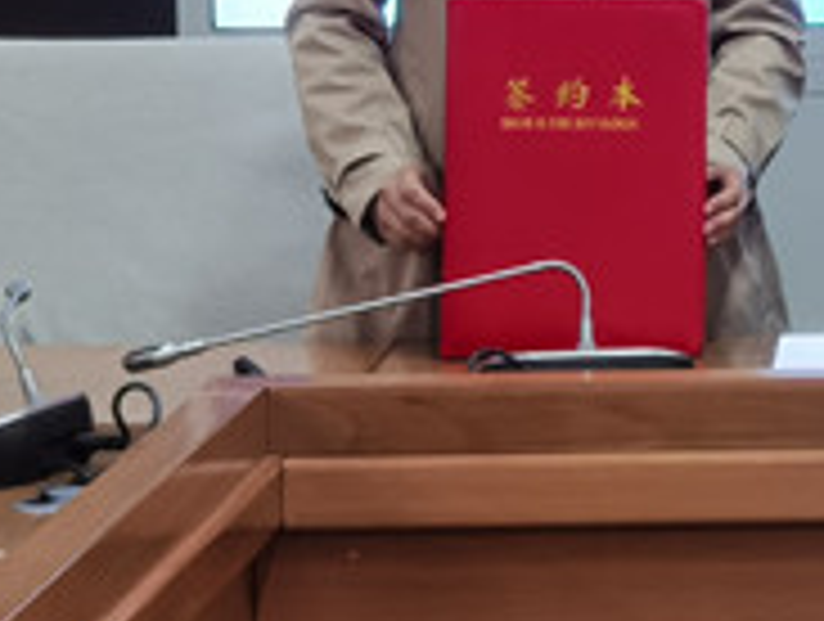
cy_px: -27
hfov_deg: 8.5
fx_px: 5438
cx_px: 1236
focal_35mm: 228
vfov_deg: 6.5
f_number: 1.9
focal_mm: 6.71
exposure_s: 1/50
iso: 125
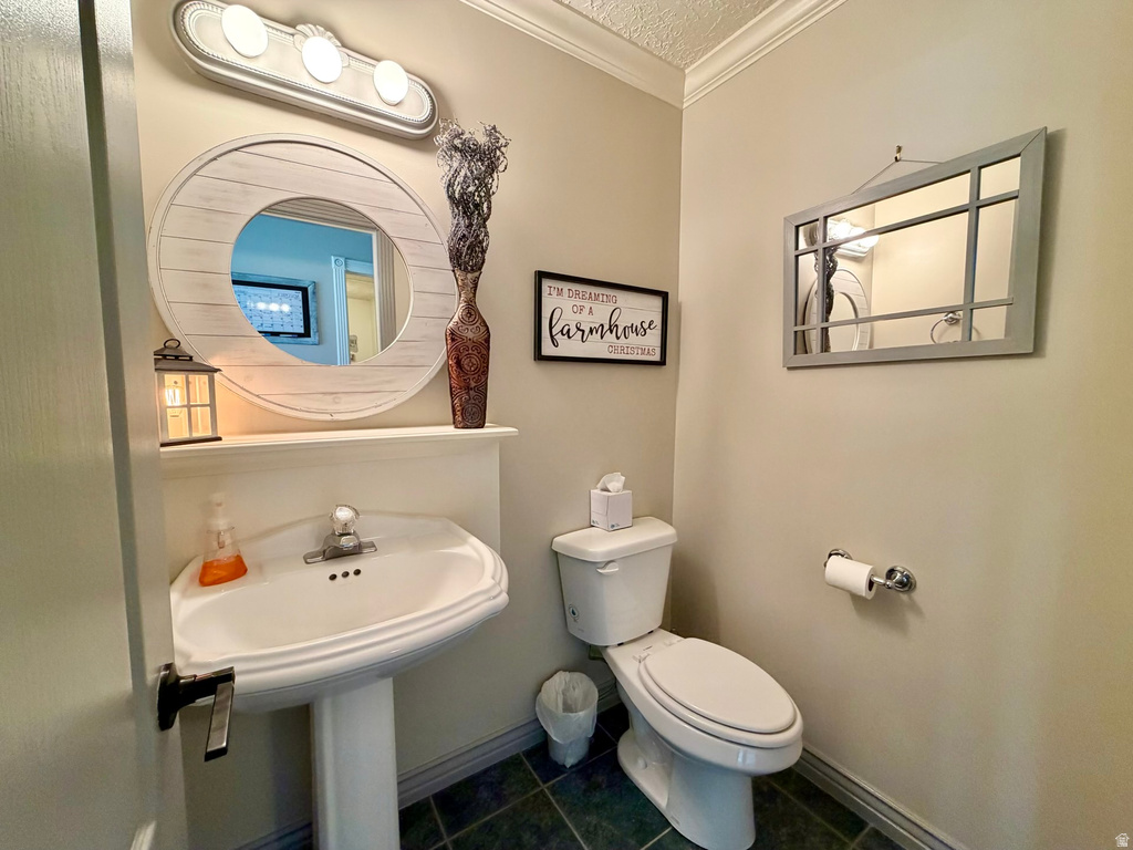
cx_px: 566
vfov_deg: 85.7
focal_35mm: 14
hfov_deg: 102.1
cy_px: 425
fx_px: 458
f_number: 2.2
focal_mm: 2.22
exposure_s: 1/60
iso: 200
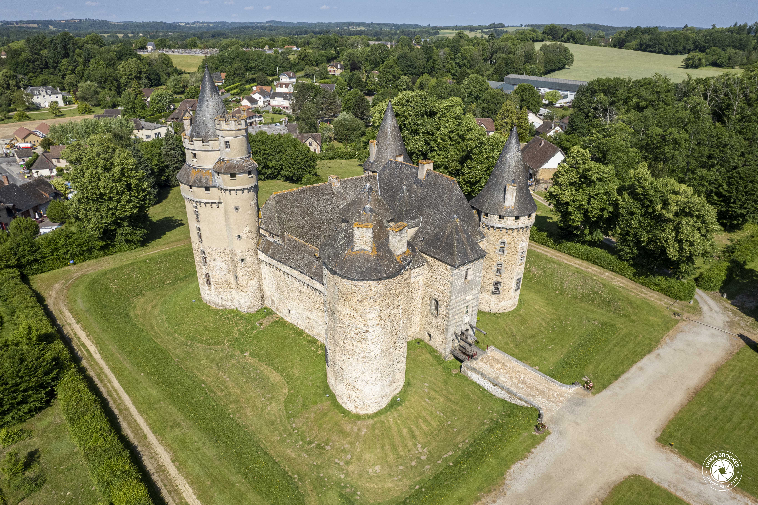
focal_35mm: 22
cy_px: 252
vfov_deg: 57.2
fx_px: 463
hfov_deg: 78.6
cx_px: 379
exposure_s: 1/2500
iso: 110
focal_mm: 8.38
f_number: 2.8
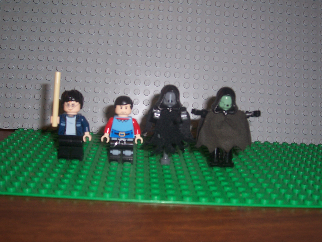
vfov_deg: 34.3
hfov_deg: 44.8
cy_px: 121
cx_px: 161
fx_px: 391
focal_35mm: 42
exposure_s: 1/60
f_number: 3
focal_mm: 7
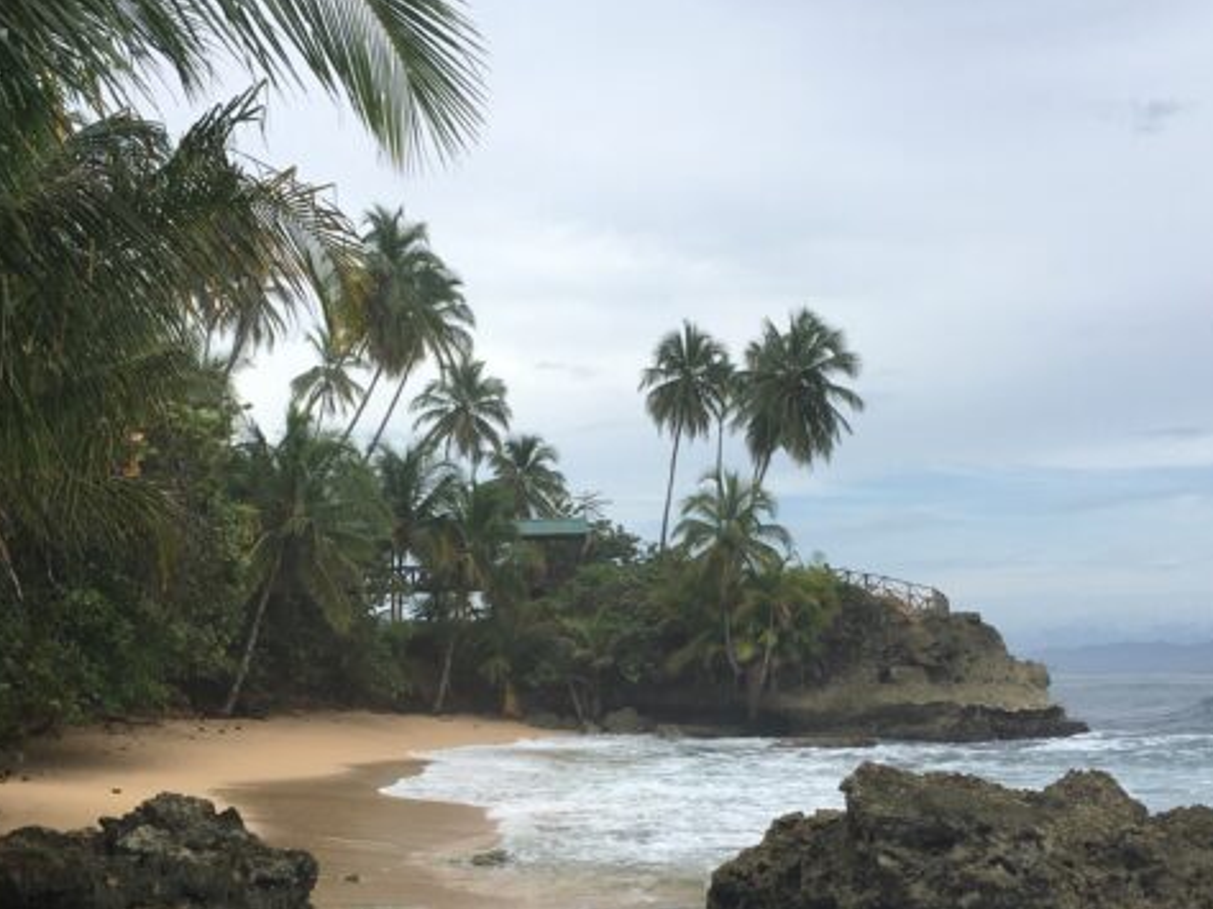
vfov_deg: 30.3
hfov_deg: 40.4
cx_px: 555
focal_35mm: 47
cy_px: 684
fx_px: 1646
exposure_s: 1/2137
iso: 25
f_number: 2.2
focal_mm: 4.15
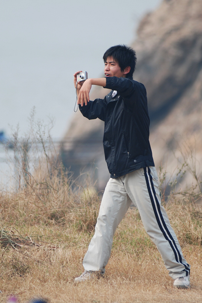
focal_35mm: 300
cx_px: 101
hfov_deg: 4.6
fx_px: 2526
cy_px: 152
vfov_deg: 6.9
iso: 100
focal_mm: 200
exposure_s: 1/1000
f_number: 2.8
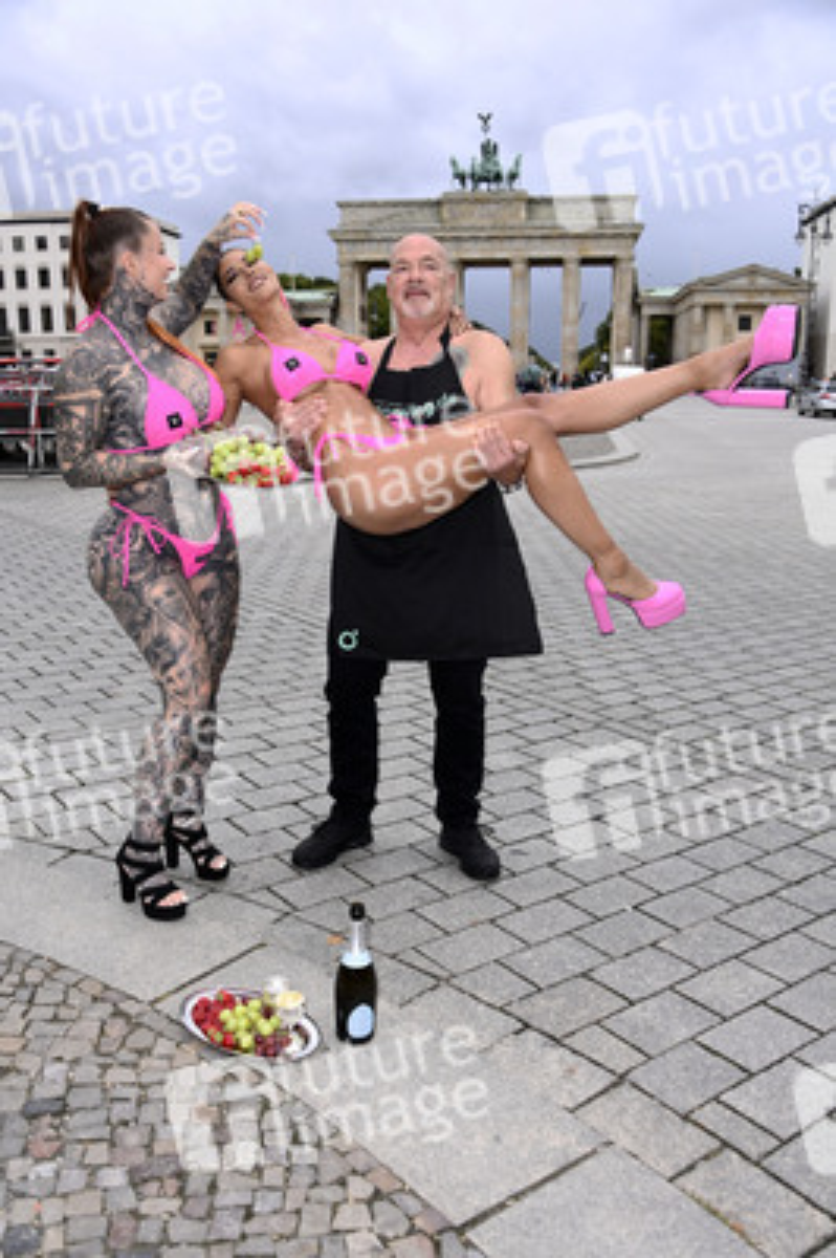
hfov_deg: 41.0
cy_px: 629
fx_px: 1117
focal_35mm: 32
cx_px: 418
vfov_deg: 58.8
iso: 250
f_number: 5
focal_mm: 32
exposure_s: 1/200
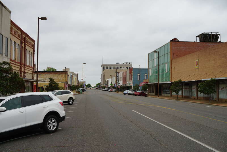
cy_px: 76
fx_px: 255
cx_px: 114
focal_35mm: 40
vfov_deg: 33.0
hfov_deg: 47.9
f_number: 8
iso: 100
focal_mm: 27
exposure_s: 1/80
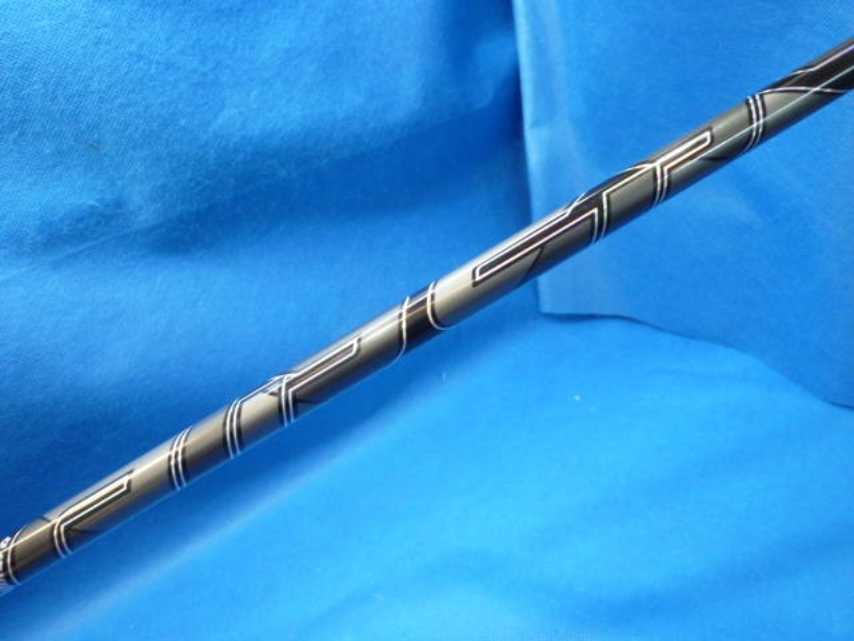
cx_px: 427
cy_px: 320
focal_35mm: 25
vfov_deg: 54.9
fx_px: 617
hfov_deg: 69.4
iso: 320
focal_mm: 4.5
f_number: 2.8
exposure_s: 1/30
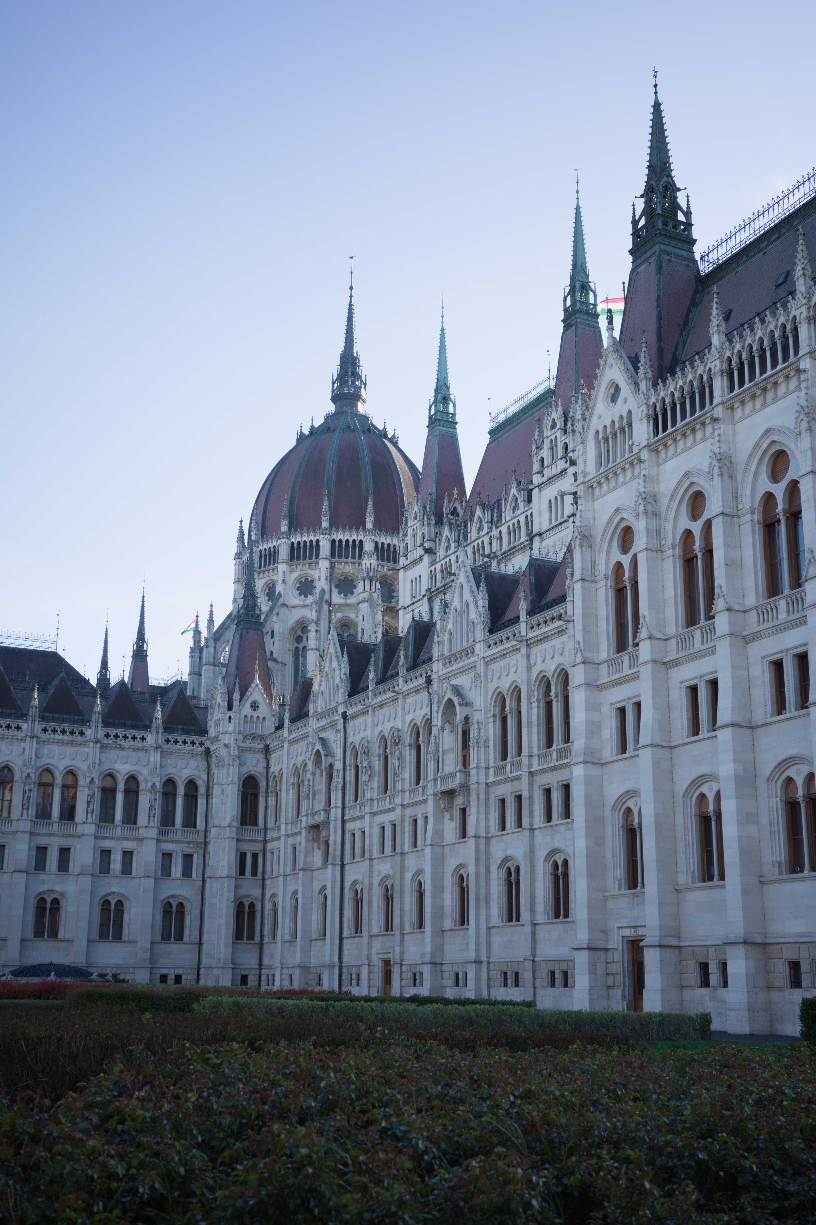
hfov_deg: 33.4
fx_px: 1360
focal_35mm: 40
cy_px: 612
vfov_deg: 48.5
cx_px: 408
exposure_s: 1/160
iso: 100
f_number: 5.6
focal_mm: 26
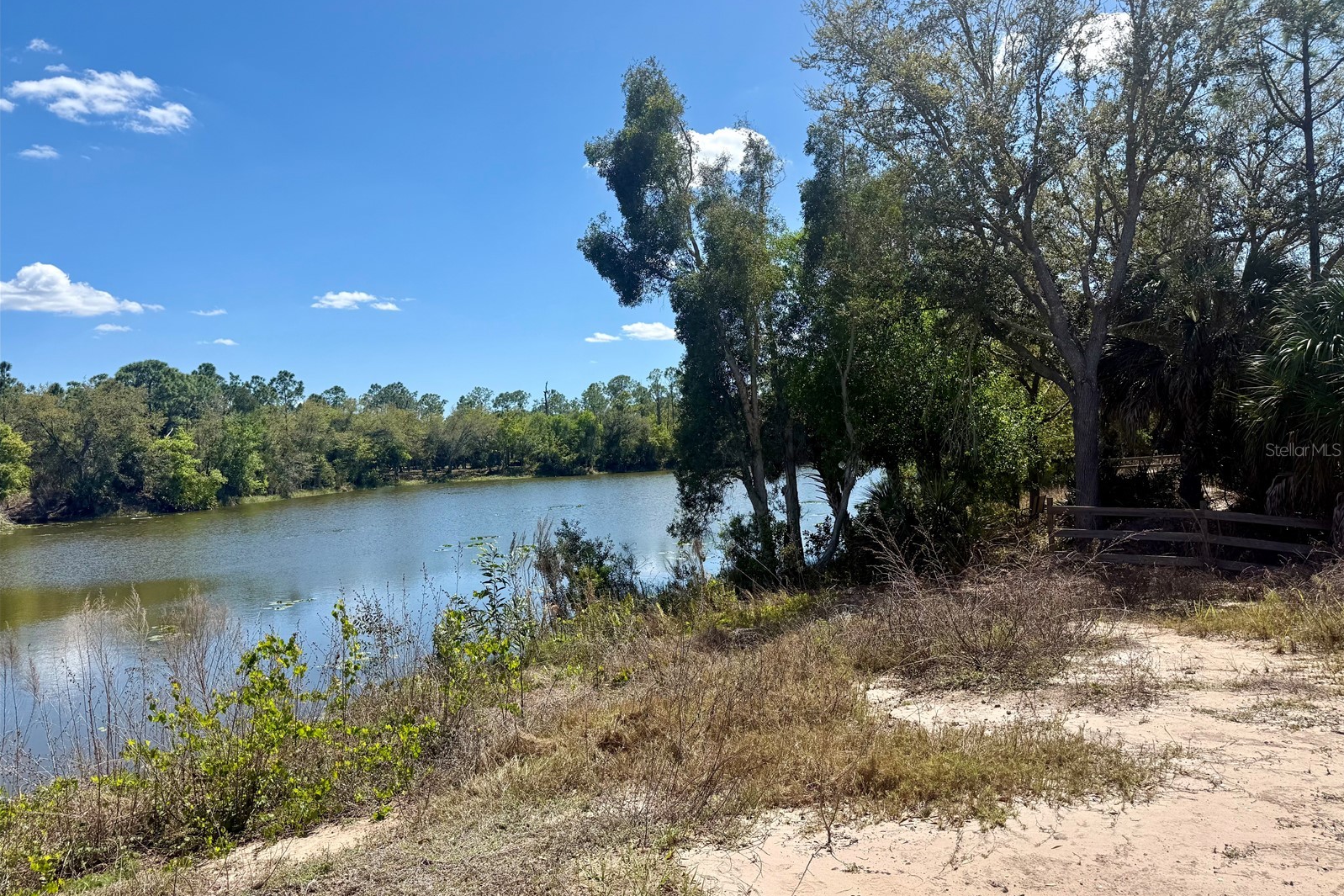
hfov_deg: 71.5
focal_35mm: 25
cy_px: 449
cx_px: 672
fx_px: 933
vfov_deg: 51.3
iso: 80
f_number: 1.78
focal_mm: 6.76
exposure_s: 1/5319
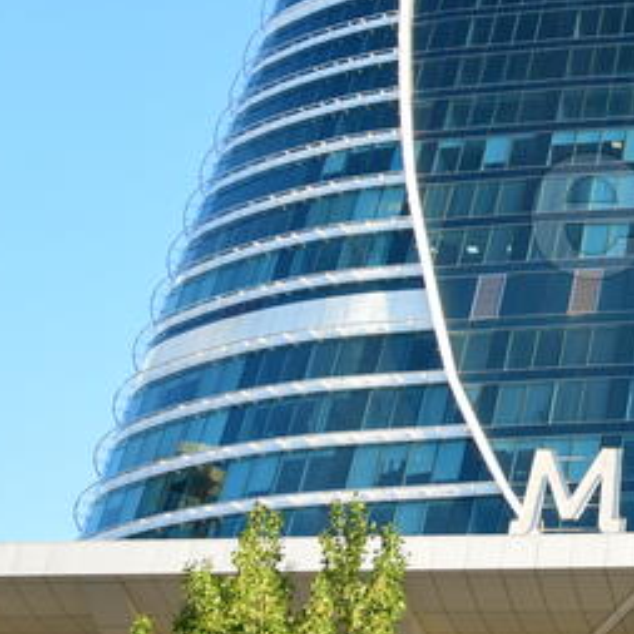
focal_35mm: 79
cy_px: 216
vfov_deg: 21.8
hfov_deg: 18.7
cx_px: 1015
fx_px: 1637
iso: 100
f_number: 8
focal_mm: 18
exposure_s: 1/30
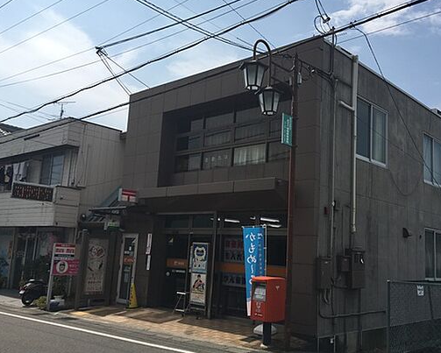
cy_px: 172
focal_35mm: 36
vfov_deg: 41.2
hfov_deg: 50.1
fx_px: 470
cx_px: 250
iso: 25
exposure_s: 1/3497
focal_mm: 4.15
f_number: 2.2
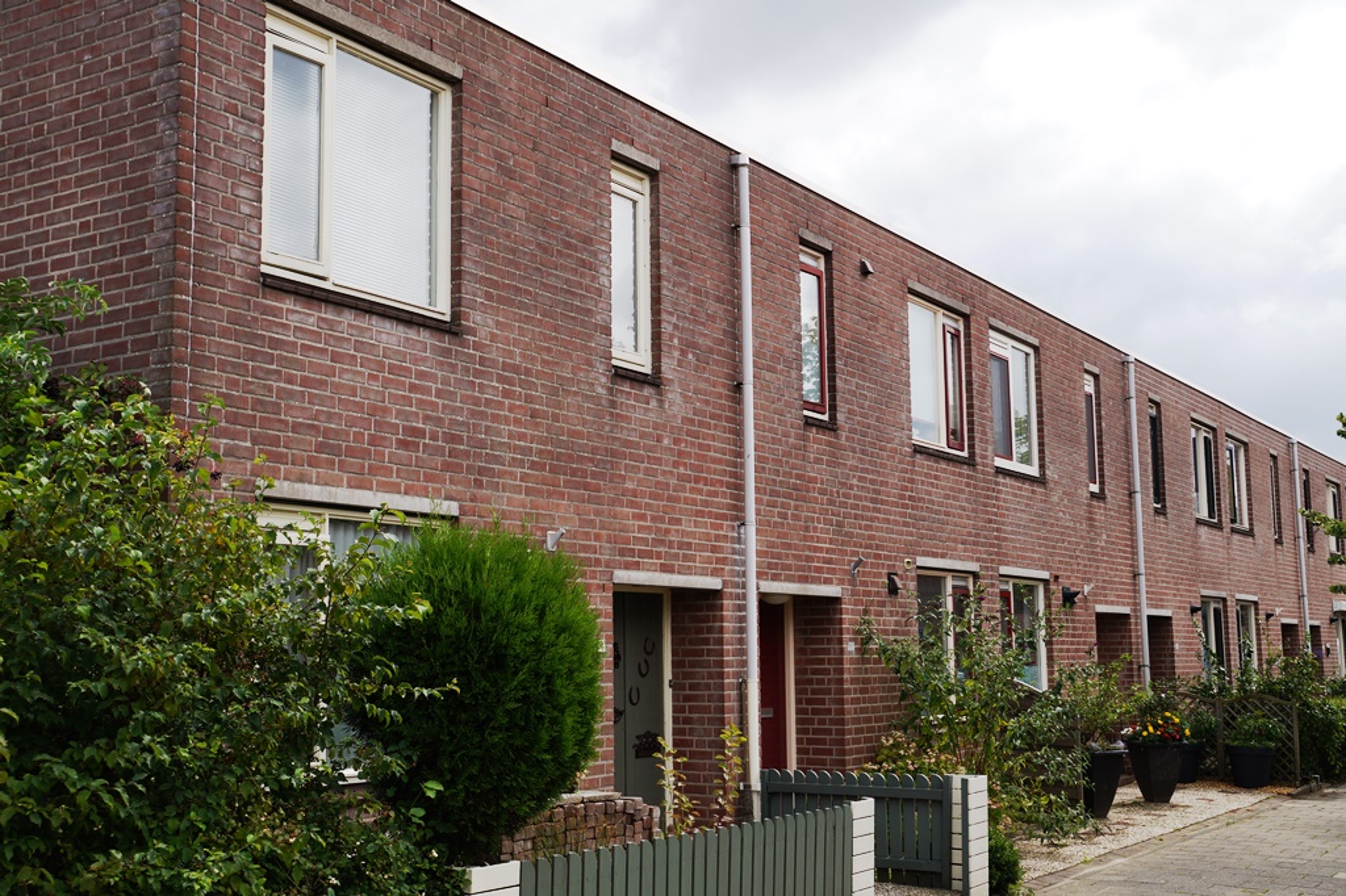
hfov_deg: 49.6
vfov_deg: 34.2
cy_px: 448
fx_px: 1458
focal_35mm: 39
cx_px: 673
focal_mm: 26
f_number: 9
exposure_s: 1/125
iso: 100
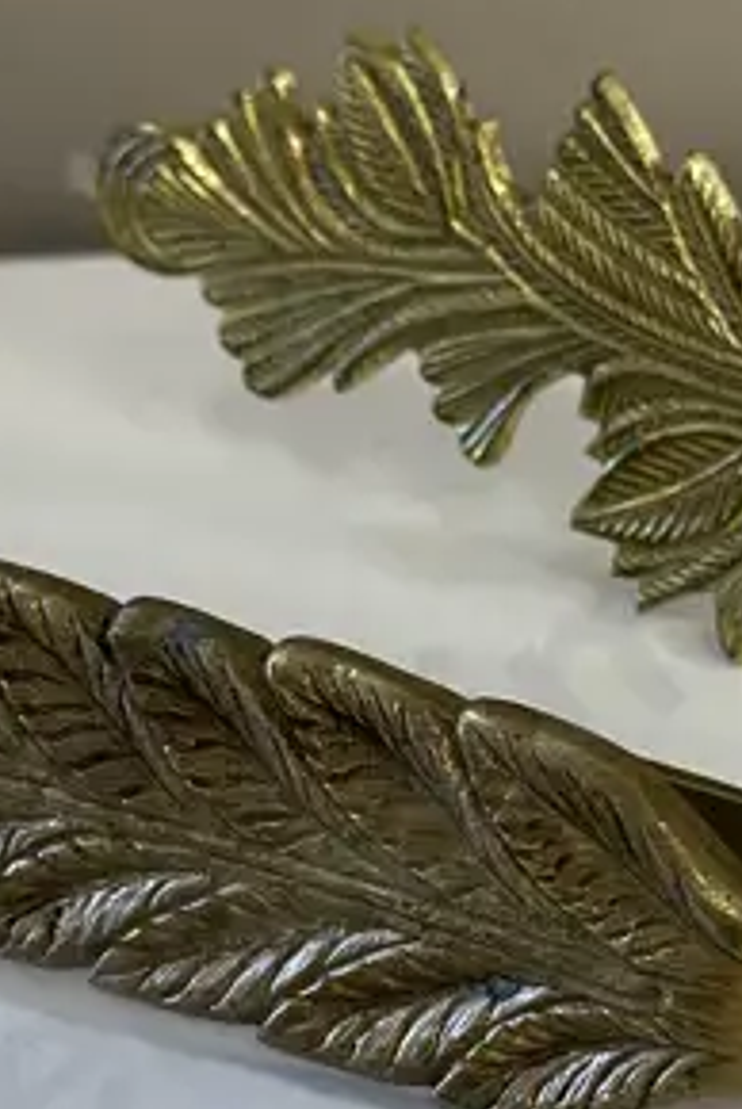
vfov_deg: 23.1
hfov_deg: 15.4
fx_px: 2714
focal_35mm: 88
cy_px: 623
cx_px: 669
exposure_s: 1/100
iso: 160
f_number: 1.78
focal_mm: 6.86
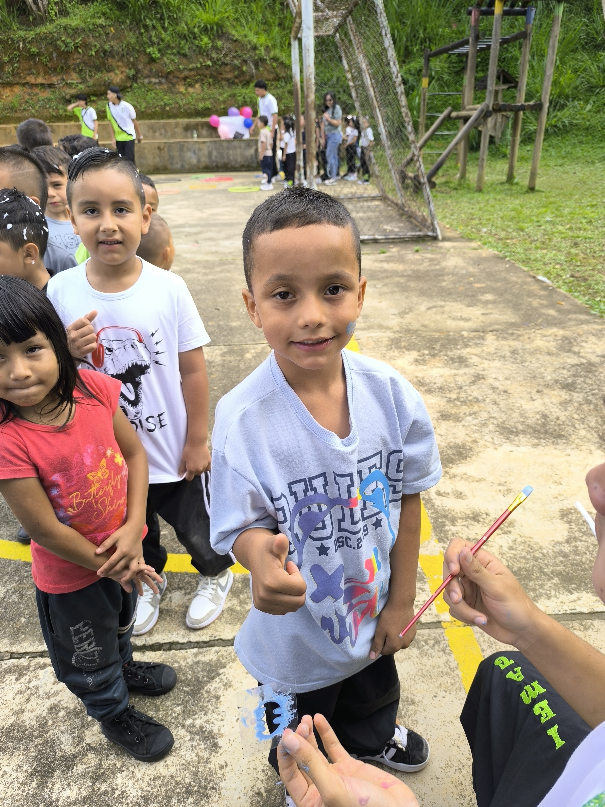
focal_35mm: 23
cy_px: 404
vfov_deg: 73.9
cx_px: 302
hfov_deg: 58.9
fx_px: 536
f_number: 1.65
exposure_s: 1/335
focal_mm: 6.14
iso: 50
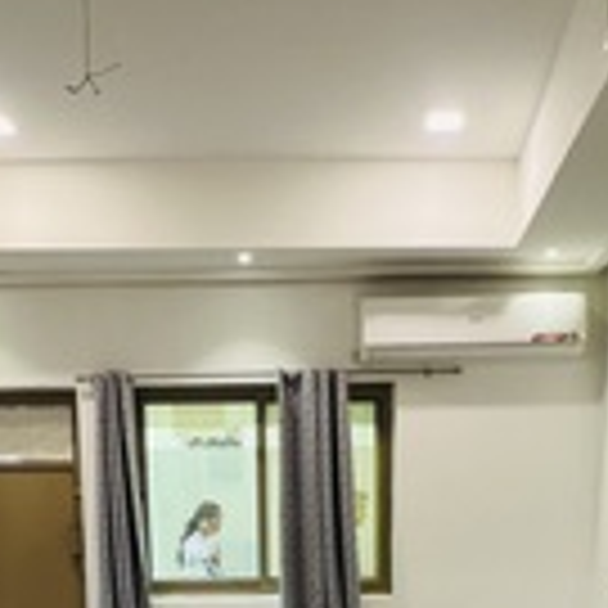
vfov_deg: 39.0
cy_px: 574
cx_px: 295
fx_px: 775
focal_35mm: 39
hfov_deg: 42.8
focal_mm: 1.57
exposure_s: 1/50
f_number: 1.8
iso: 160
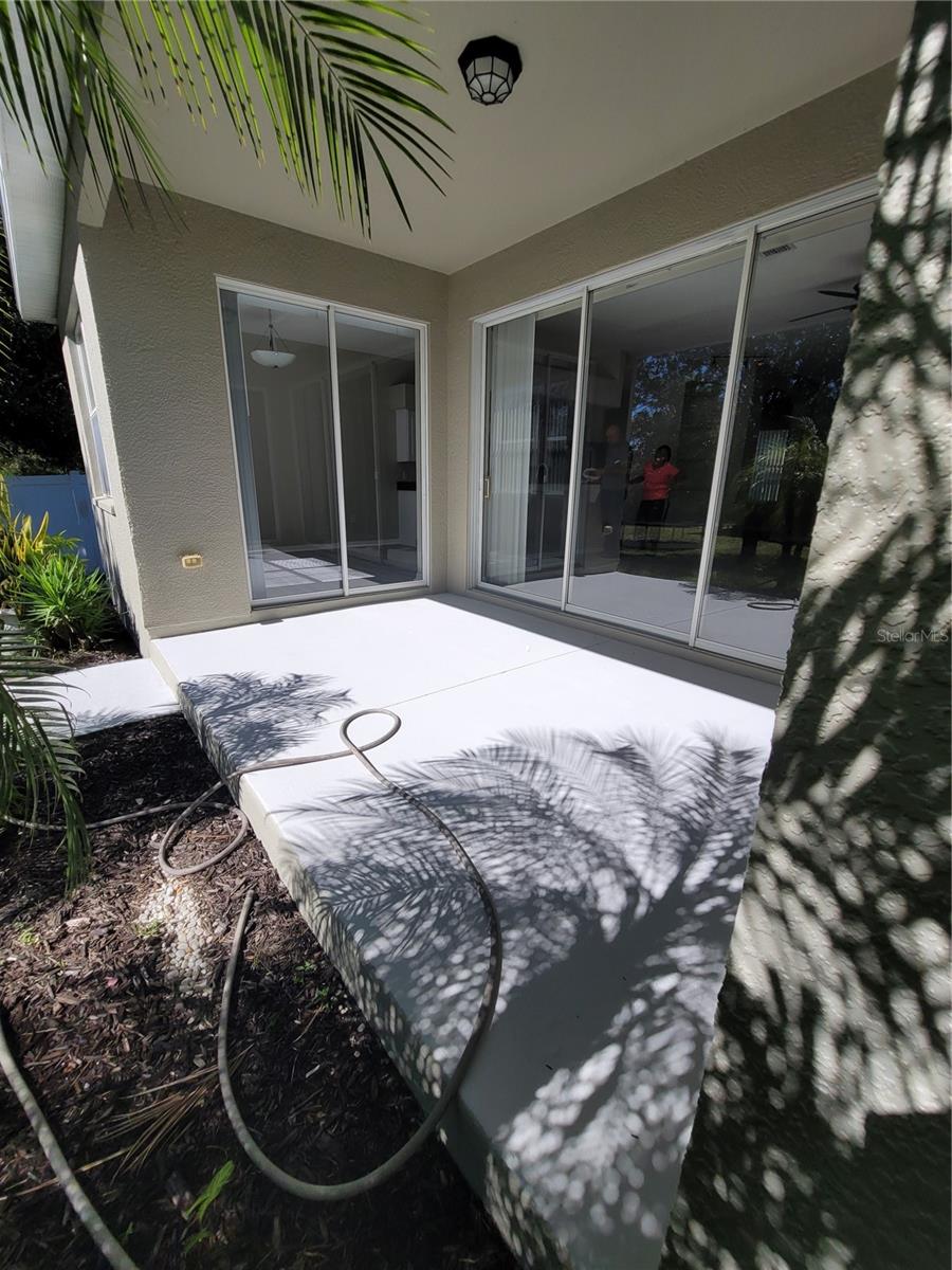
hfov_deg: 89.9
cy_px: 635
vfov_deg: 106.2
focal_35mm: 13
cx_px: 476
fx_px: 477
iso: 64
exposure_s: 1/1869
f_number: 2.2
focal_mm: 2.2
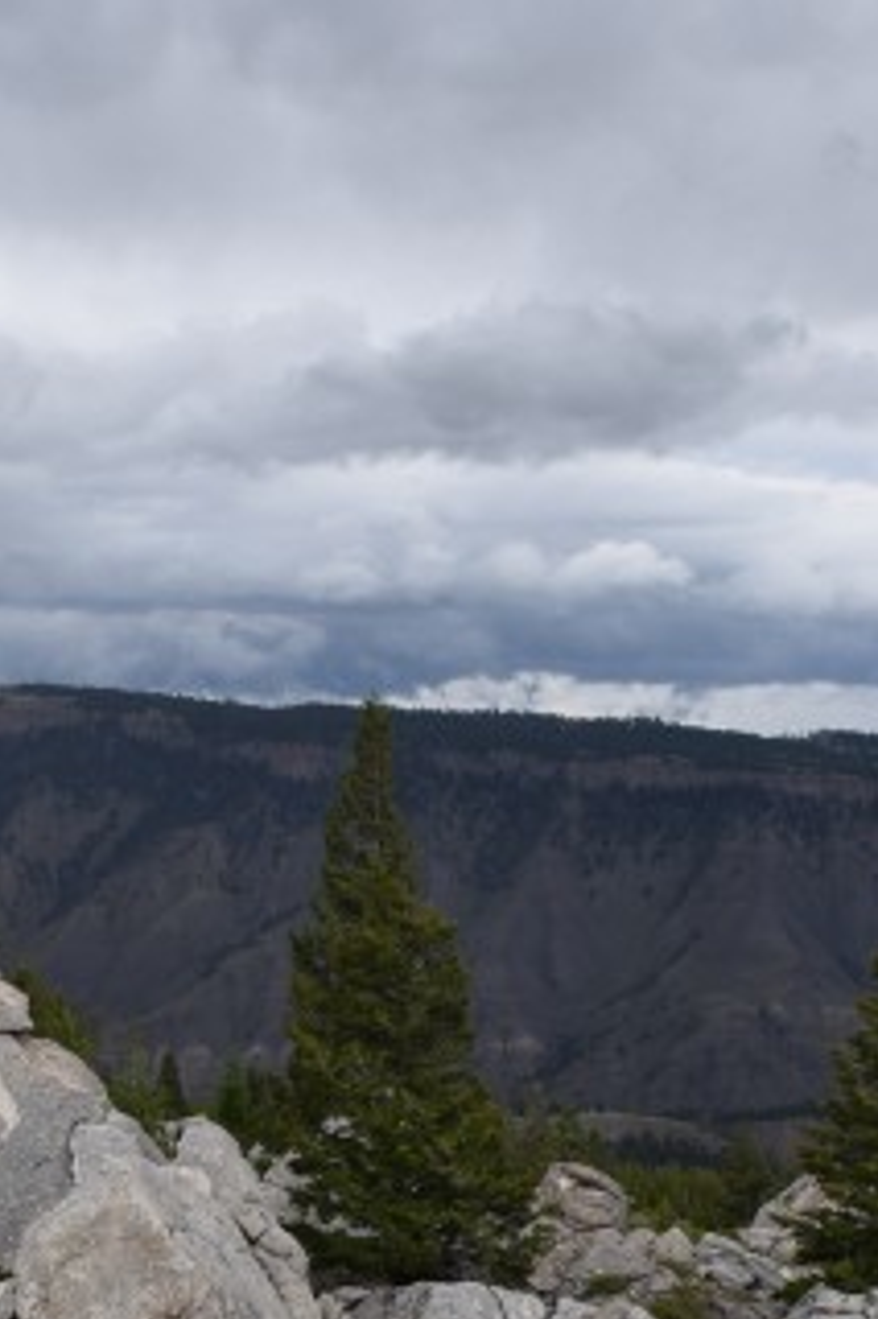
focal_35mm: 96
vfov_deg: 20.8
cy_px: 1171
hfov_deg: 14.2
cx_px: 478
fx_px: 3516
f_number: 9
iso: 200
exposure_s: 1/320
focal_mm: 20
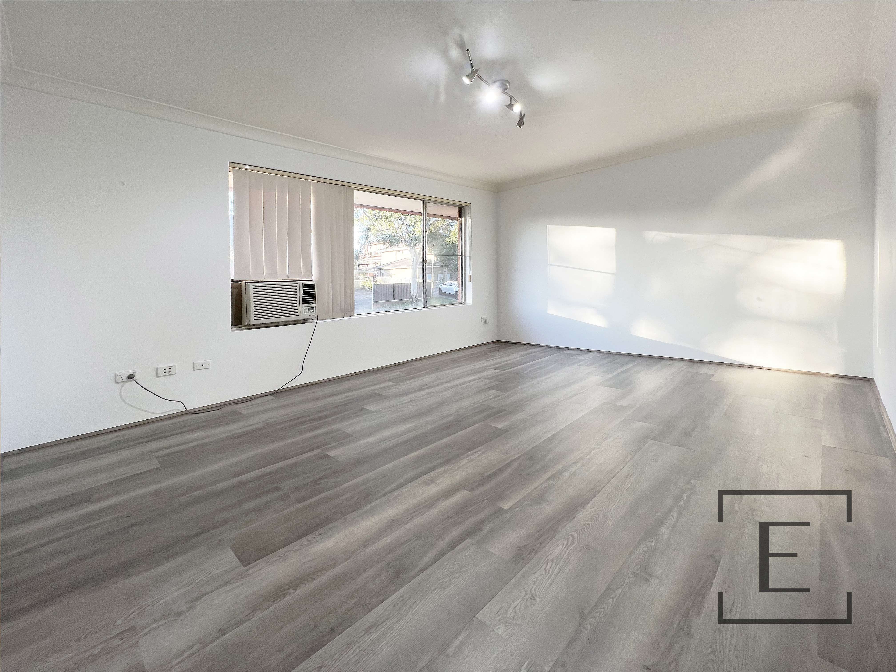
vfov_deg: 89.9
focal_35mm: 13
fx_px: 336
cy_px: 336
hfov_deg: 106.2
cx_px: 448
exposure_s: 1/100
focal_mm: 1.57
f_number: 1.8
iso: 160
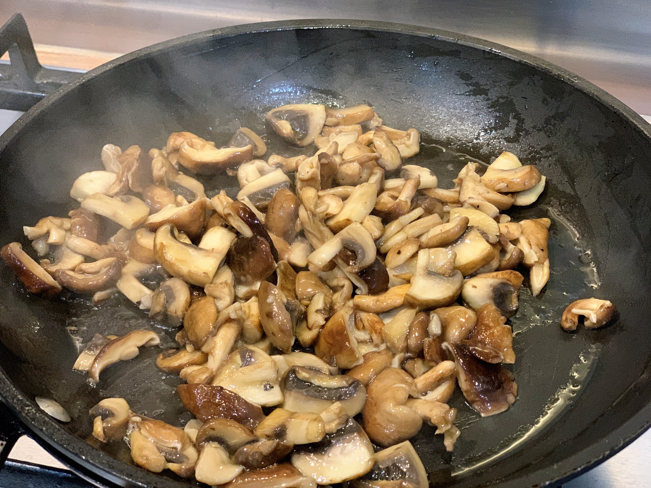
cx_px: 326
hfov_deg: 36.8
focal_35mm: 52
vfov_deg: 28.0
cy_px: 244
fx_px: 978
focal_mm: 6
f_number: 2.4
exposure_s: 1/33
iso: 400
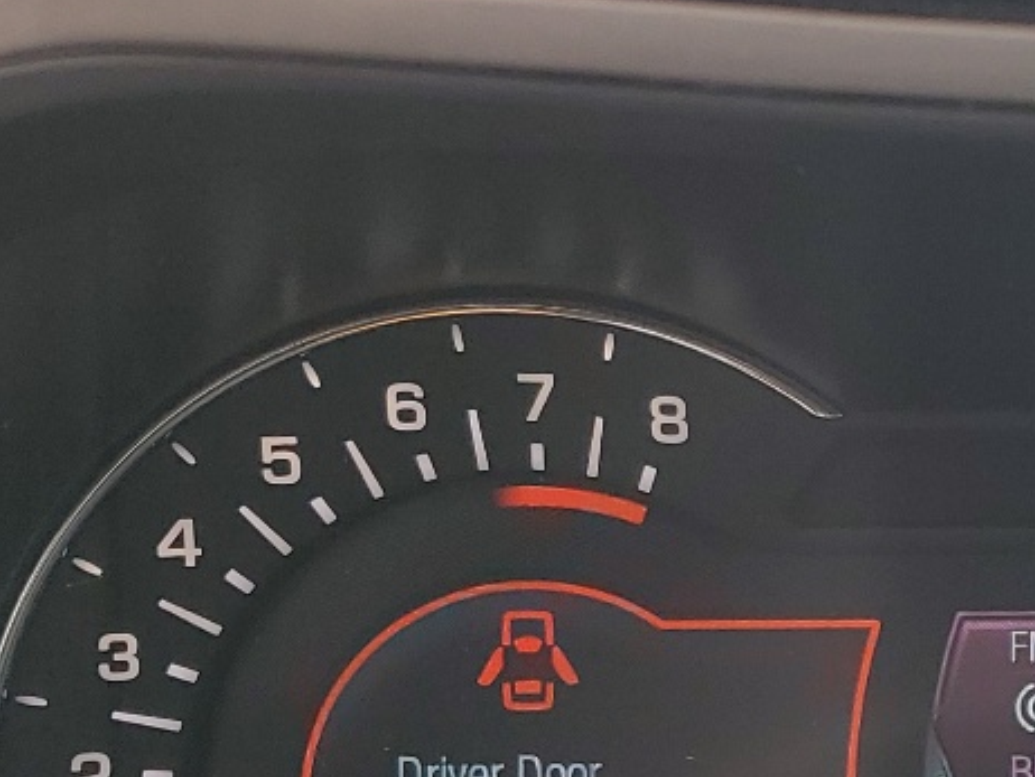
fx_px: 2692
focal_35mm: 90
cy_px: 598
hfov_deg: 20.2
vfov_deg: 16.3
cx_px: 1288
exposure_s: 1/208
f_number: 1.5
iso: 50
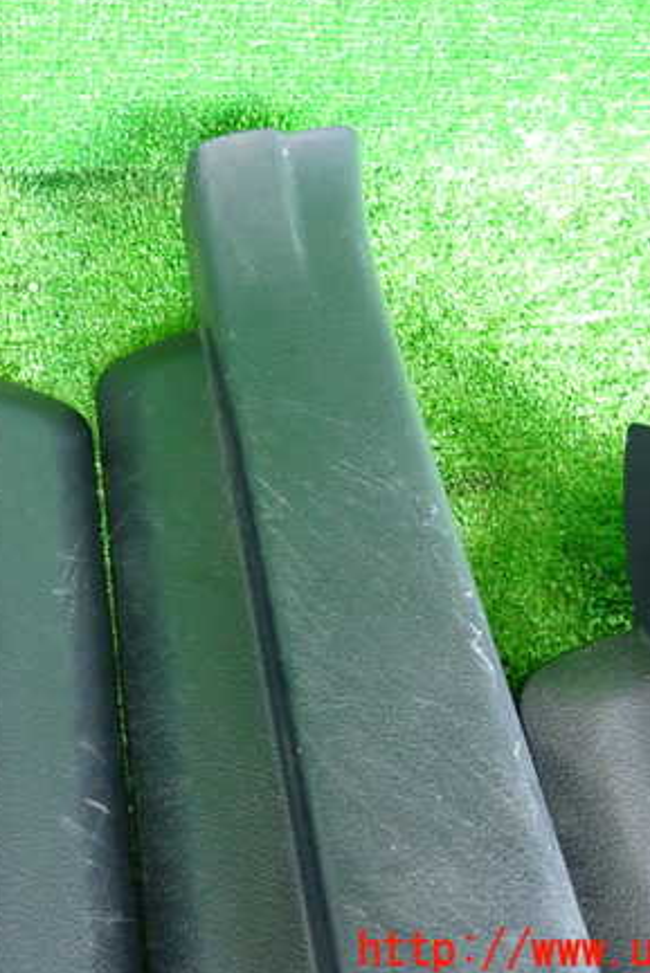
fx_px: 974
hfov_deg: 36.3
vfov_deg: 53.1
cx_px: 191
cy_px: 474
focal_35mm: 36
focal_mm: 4.5
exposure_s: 1/30
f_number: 2
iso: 320
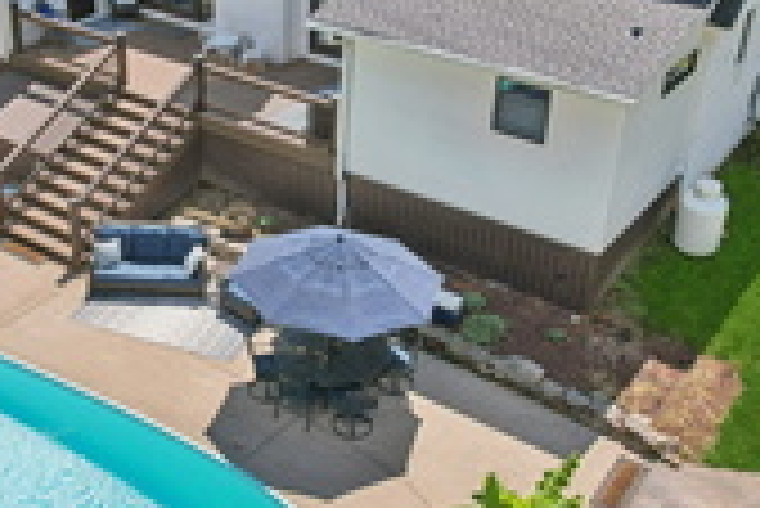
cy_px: 236
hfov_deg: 37.5
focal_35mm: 52
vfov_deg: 26.0
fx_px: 1099
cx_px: 220
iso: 100
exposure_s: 1/350
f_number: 2.8
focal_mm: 8.38
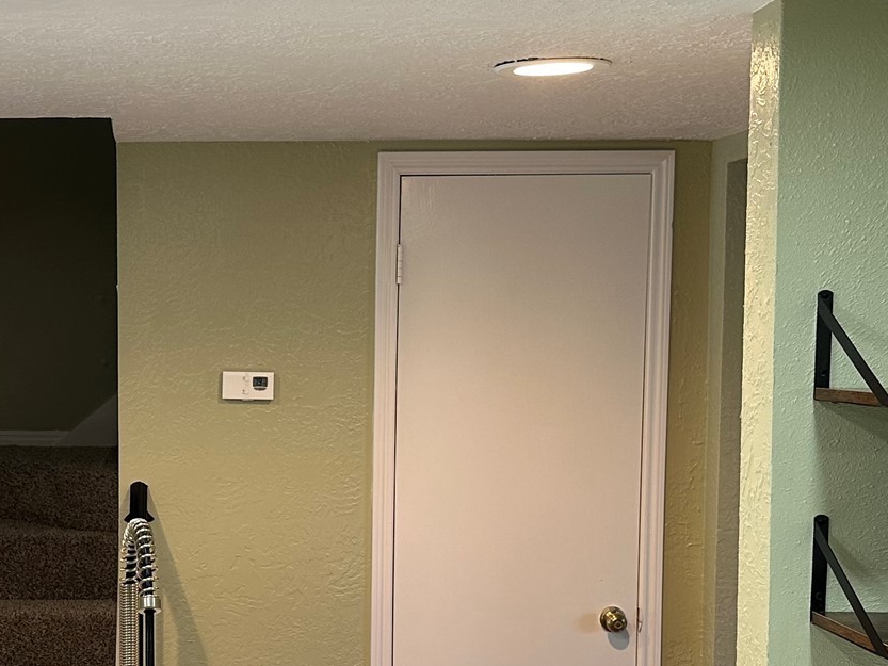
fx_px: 1514
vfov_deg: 24.7
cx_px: 163
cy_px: 425
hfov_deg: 31.7
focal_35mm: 59
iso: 125
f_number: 1.78
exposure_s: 1/120
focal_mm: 6.86
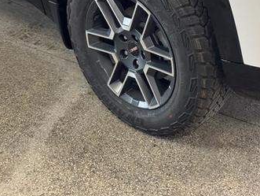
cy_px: 57
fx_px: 549
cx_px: 170
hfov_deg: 26.5
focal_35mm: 73
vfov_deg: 20.1
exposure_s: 1/60
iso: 125
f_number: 1.78
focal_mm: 6.76
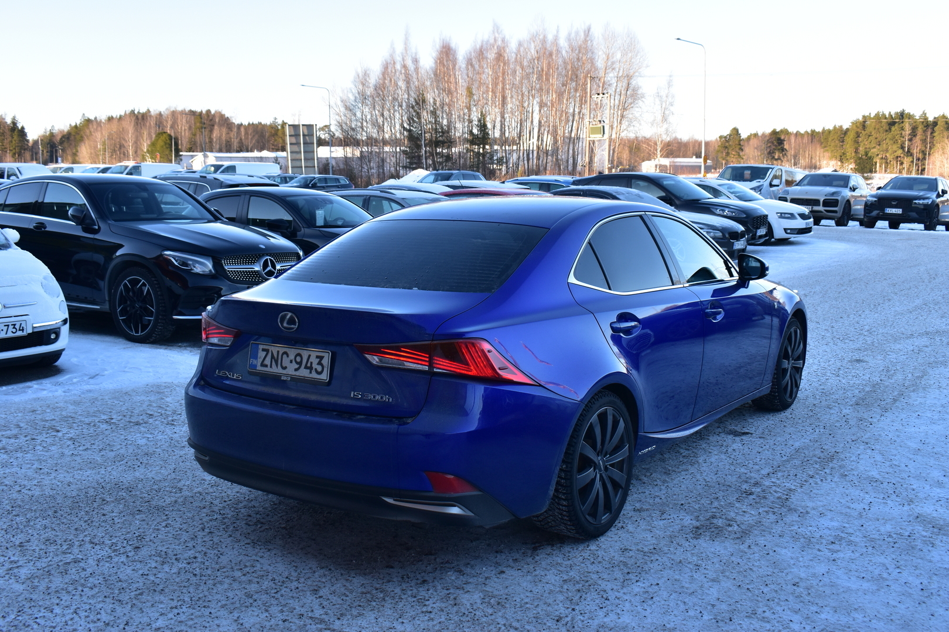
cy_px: 316
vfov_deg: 36.9
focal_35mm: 36
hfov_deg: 53.1
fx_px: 949
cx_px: 474
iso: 400
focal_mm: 24
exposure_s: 1/180
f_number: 9.5
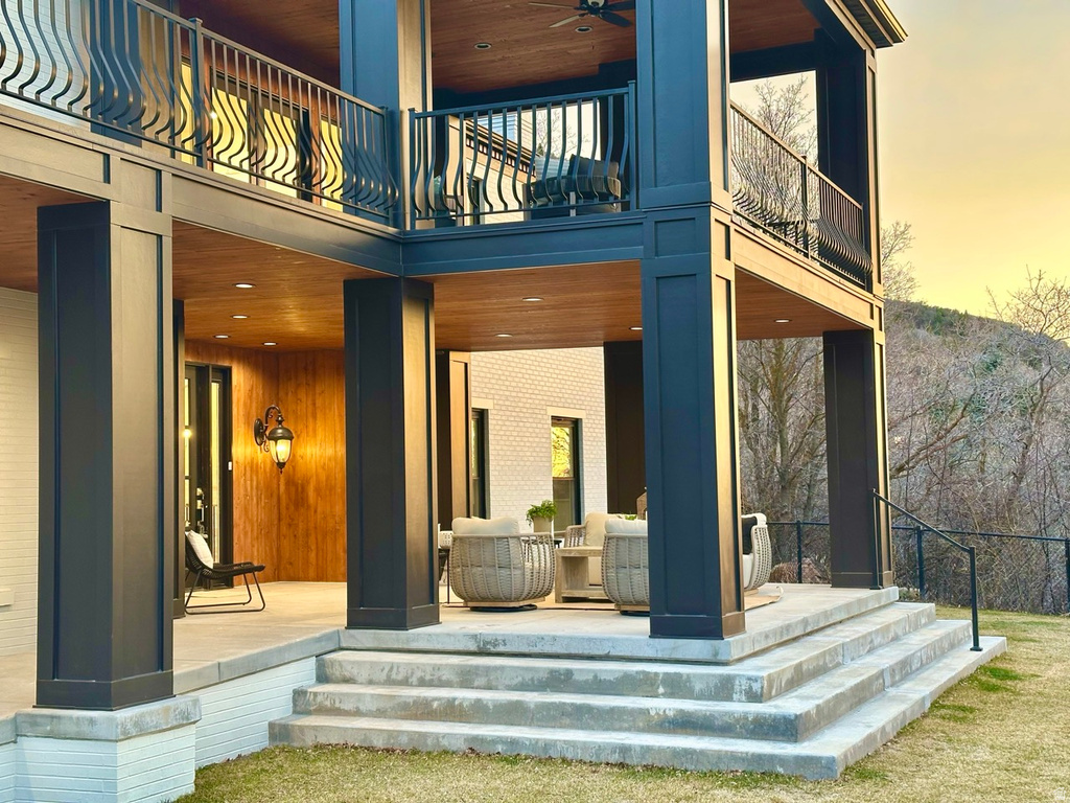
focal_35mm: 48
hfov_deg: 39.7
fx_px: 1484
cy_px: 402
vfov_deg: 30.3
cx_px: 535
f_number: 1.78
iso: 125
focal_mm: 6.86
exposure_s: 1/60
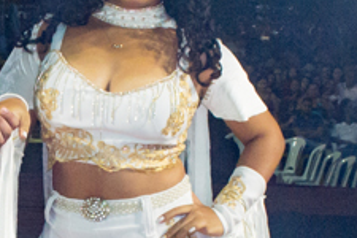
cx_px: -25
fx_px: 1587
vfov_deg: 8.5
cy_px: 212
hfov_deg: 12.6
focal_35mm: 160
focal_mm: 24
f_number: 8
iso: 1600
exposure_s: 1/60
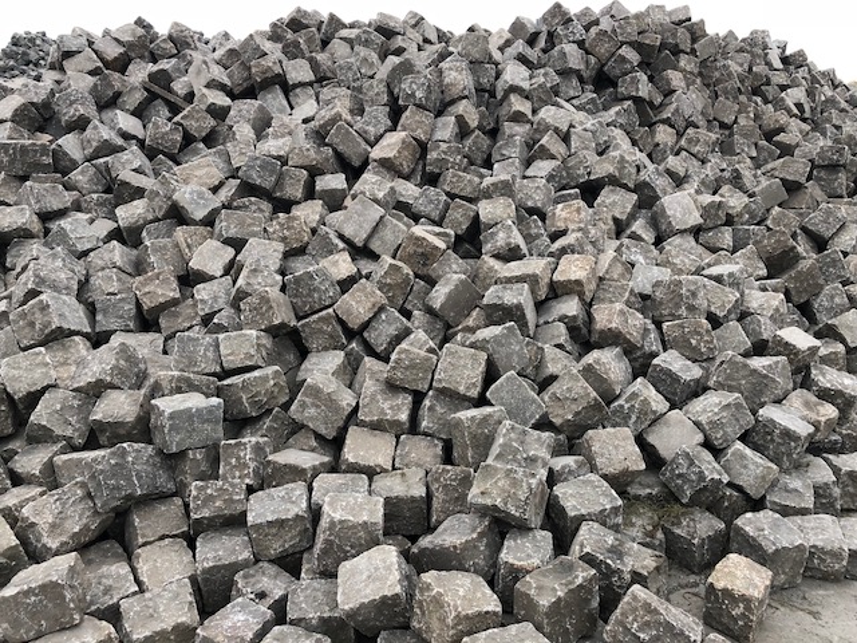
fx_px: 693
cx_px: 428
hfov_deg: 63.4
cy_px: 322
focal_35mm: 28
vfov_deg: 49.7
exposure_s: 1/40
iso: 25
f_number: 1.8
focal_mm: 4
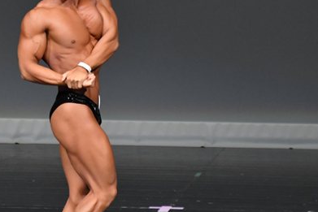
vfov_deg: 1.9
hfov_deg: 2.8
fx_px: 6565
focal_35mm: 743
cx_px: 60
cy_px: 112
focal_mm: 250
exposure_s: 1/400
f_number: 5.6
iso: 4000
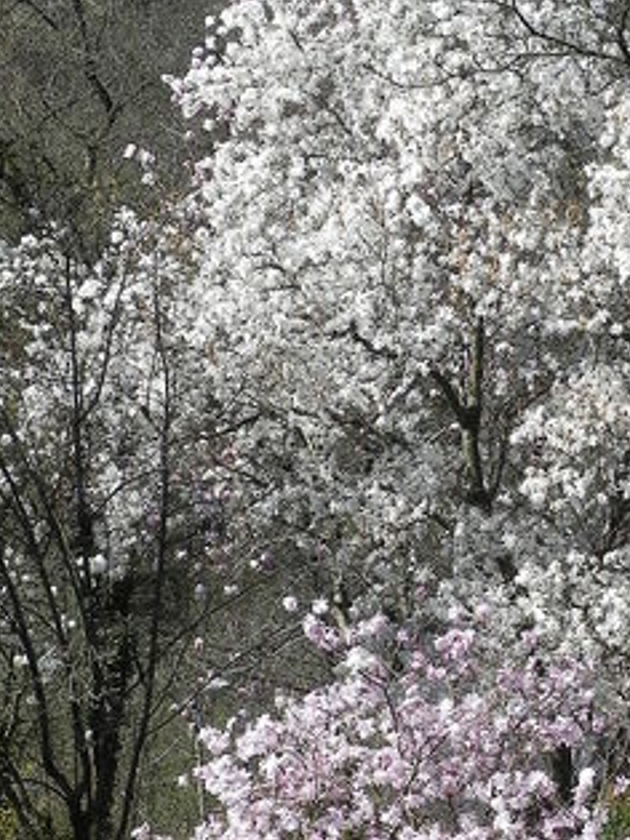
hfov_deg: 10.3
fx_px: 3472
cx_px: 526
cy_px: 531
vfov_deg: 13.8
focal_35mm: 143
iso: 160
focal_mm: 13.4
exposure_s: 1/388
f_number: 7.1
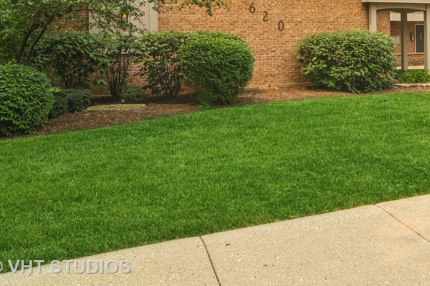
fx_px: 418
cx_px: 362
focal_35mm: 35
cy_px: 17
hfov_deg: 50.1
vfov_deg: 35.1
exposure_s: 1/800
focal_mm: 12
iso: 200
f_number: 8
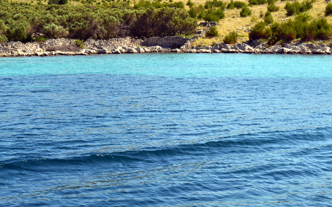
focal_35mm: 85
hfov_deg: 24.5
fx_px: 765
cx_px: 166
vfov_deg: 15.5
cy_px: 106
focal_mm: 55
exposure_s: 1/500
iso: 400
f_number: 11
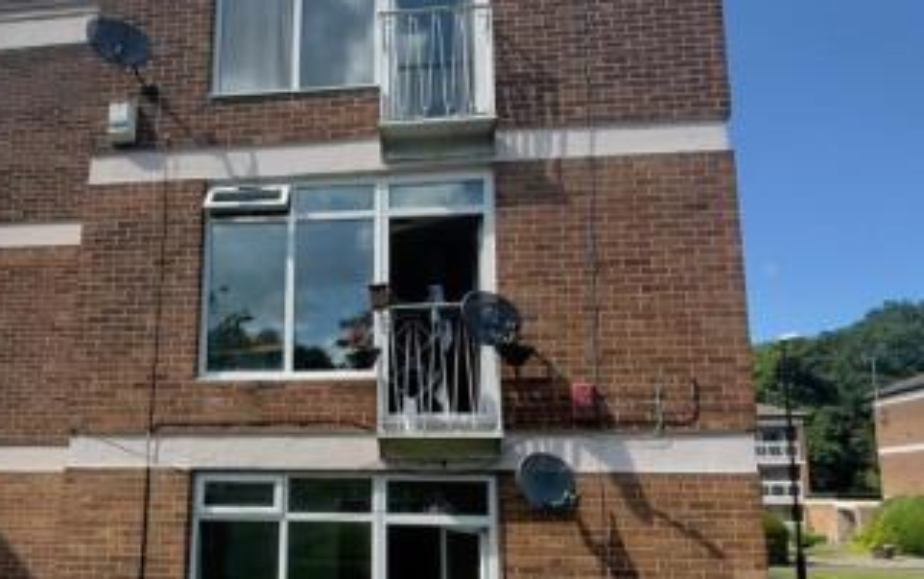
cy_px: 390
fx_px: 630
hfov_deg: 71.2
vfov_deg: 48.4
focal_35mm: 25
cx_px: 341
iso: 25
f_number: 2.4
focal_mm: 1.54
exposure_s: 1/396
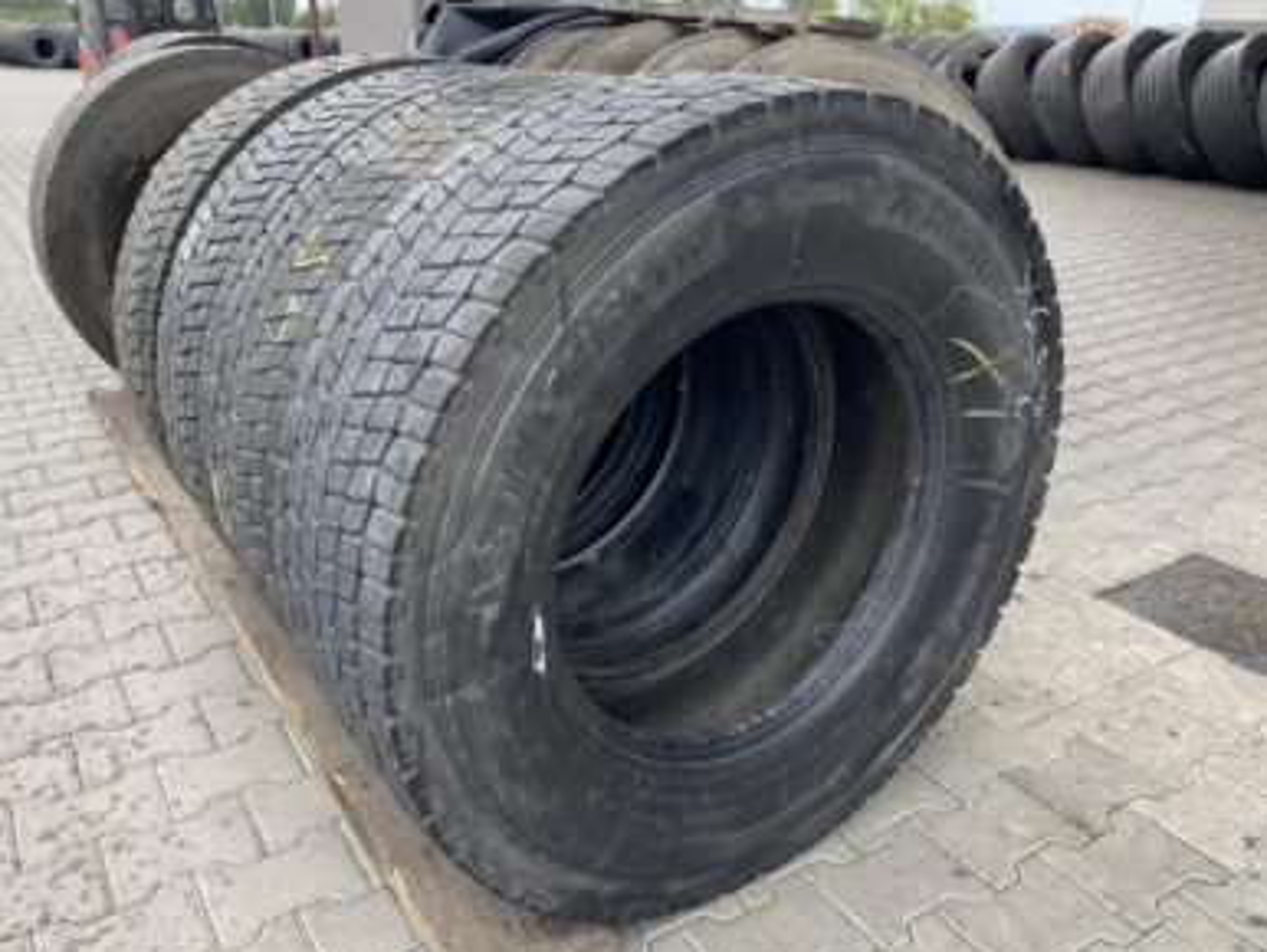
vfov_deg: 48.3
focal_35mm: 29
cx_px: 574
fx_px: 1062
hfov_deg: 61.5
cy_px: 501
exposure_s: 1/222
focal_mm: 4.25
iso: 32
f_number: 1.8
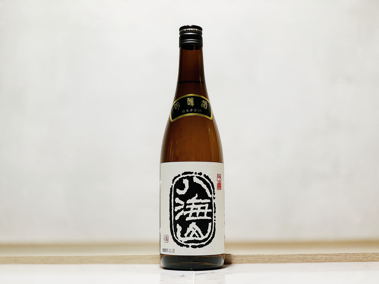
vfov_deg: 28.0
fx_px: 569
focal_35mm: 52
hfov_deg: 36.8
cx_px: 190
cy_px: 142
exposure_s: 1/50
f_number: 2.4
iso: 80
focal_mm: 6
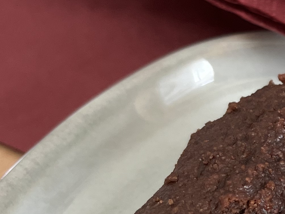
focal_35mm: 105
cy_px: 139
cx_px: 474
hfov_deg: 16.4
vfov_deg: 14.1
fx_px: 865
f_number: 1.6
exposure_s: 1/104
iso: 125
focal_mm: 5.1
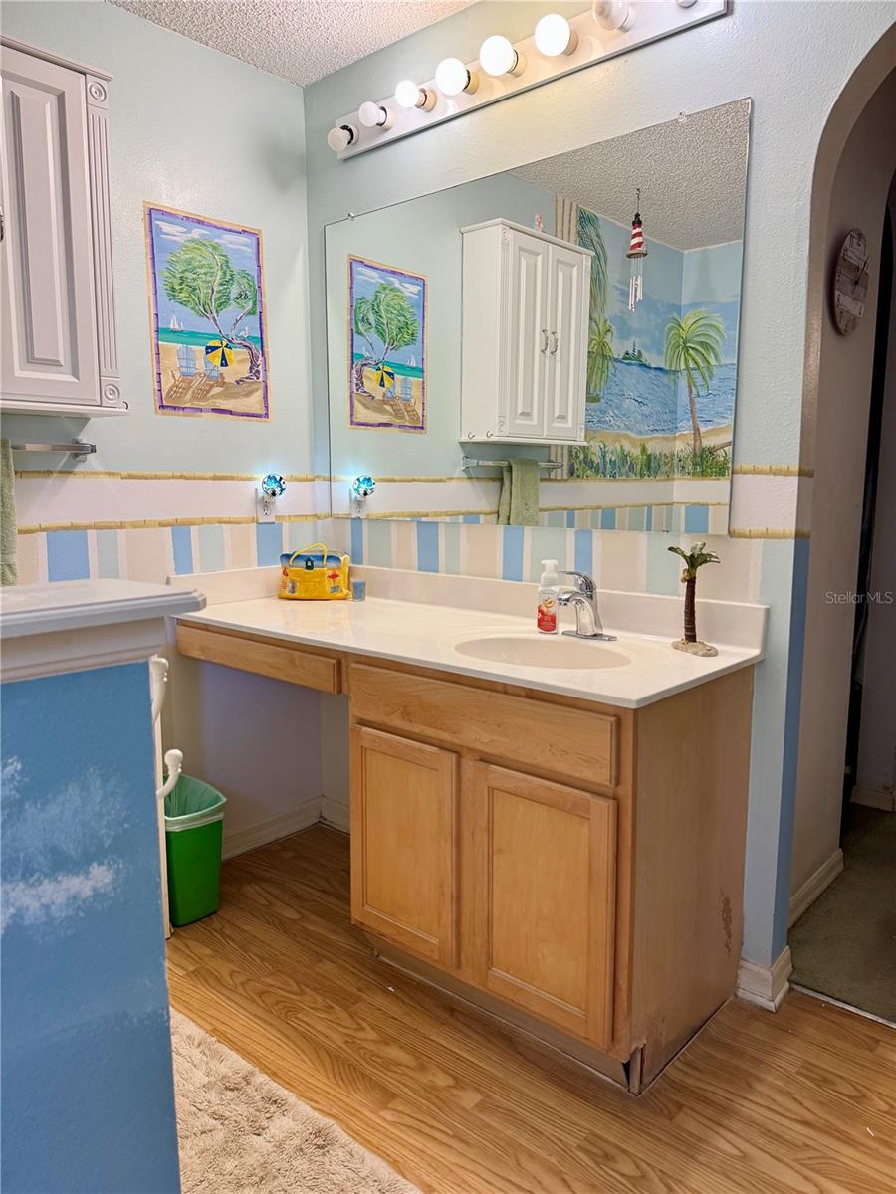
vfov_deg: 71.6
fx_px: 828
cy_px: 597
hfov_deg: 56.8
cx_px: 448
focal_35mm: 24
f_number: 1.78
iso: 160
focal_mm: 6.76
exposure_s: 1/120
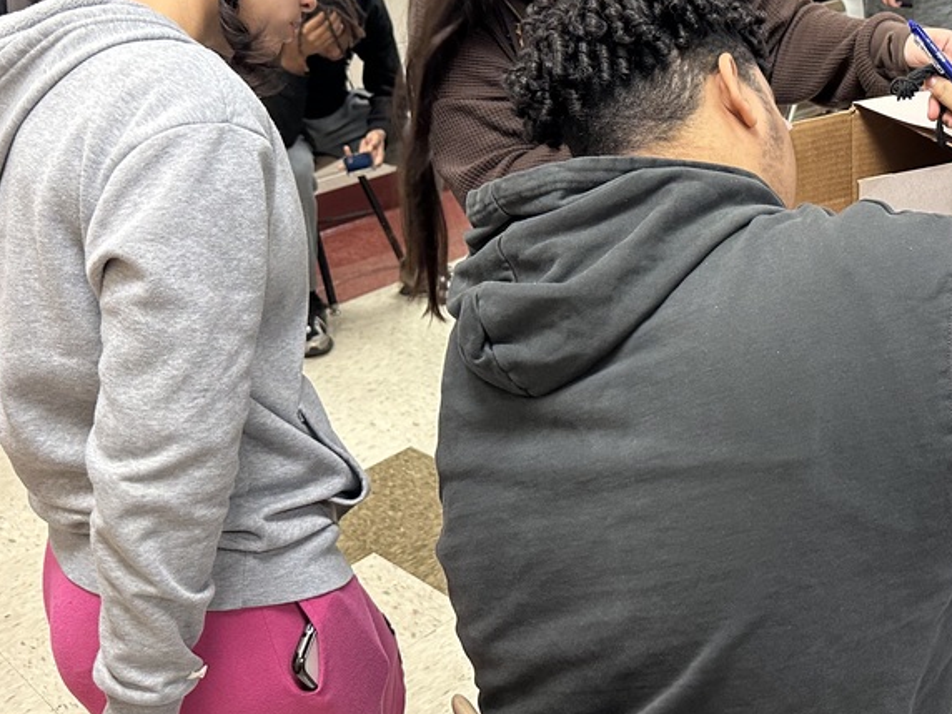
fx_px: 1183
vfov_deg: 33.2
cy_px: 216
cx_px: 709
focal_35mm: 43
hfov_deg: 42.6
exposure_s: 1/60
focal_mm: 6.86
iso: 320
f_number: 1.78
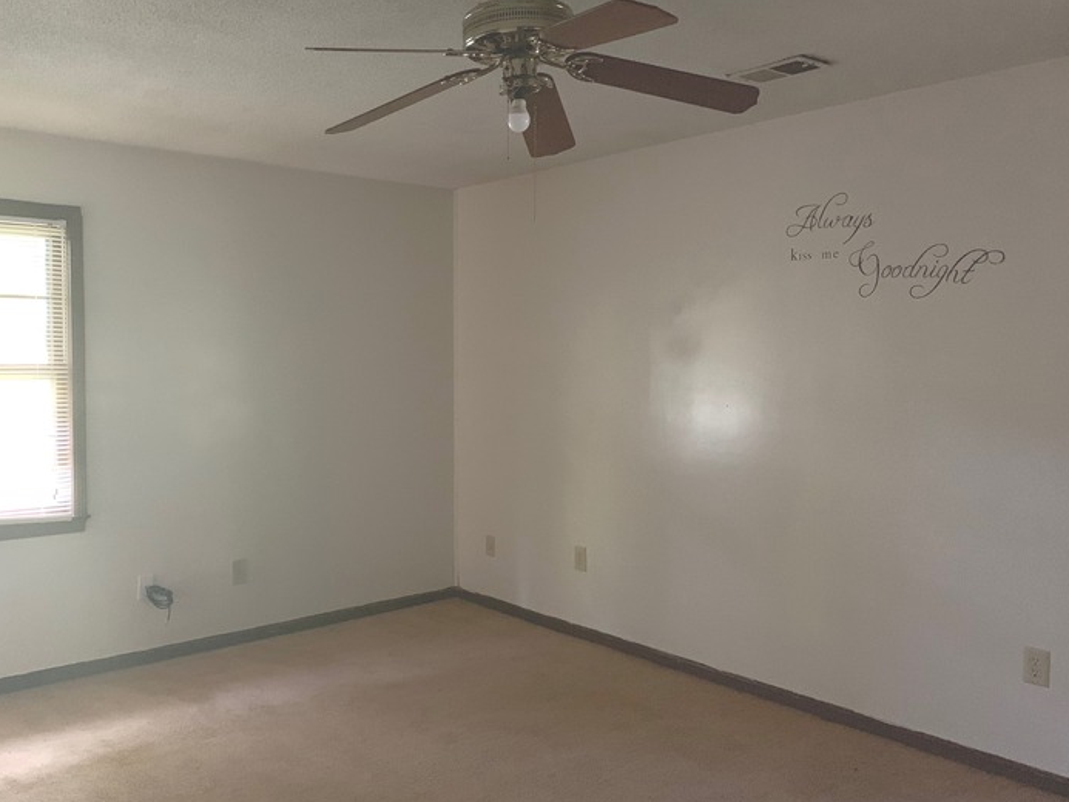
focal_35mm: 30
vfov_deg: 46.8
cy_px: 382
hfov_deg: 59.7
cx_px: 463
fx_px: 927
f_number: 1.8
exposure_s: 1/22
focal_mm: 4.25
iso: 800
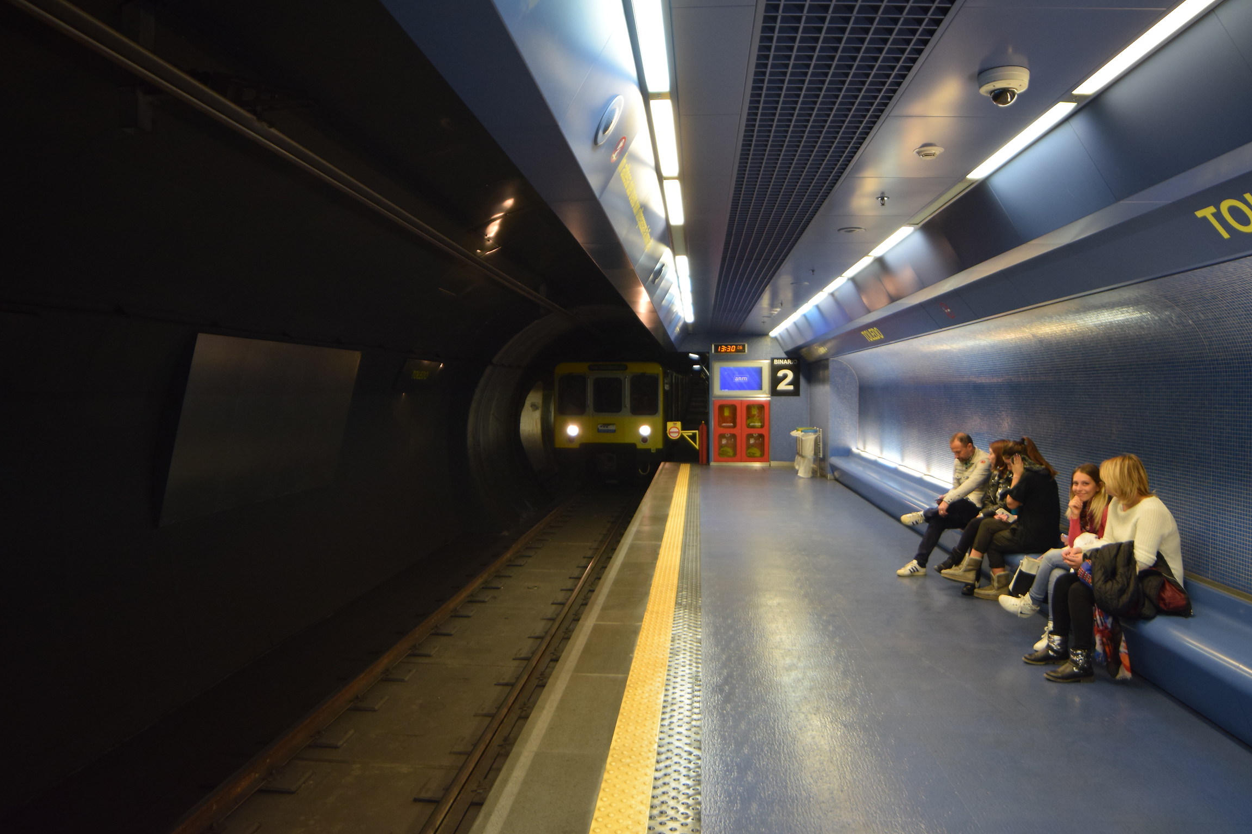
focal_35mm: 22
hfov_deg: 78.6
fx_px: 765
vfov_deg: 57.2
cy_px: 398
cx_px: 637
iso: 800
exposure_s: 1/60
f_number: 3.2
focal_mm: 14
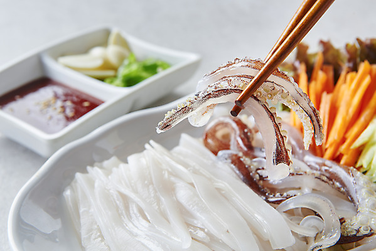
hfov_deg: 28.8
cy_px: 126
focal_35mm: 70
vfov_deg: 19.5
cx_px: 188
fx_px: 731
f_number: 13
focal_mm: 70
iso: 100
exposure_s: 1/125
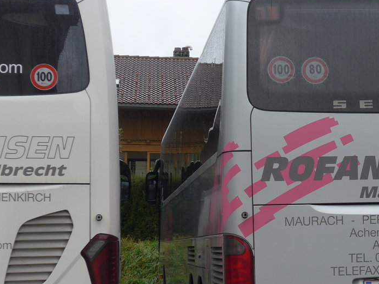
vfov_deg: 13.0
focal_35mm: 114
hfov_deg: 17.1
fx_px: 1248
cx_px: 312
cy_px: 187
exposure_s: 1/80
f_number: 3.9
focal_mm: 13.4
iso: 100
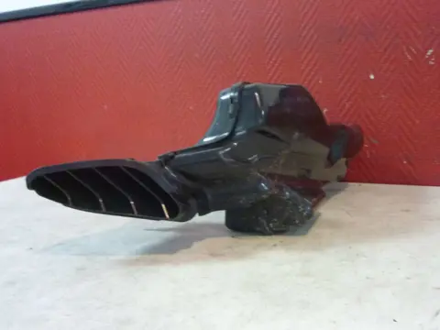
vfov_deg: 40.7
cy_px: 165
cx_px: 220
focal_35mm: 35
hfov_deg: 52.6
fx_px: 445
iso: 400
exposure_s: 1/10
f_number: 2.8
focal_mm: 5.5
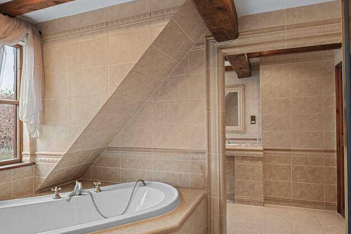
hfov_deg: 76.1
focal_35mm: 23
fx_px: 224
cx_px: 175
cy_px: 120
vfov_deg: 55.1
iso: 400
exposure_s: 1.6
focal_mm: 14
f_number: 8
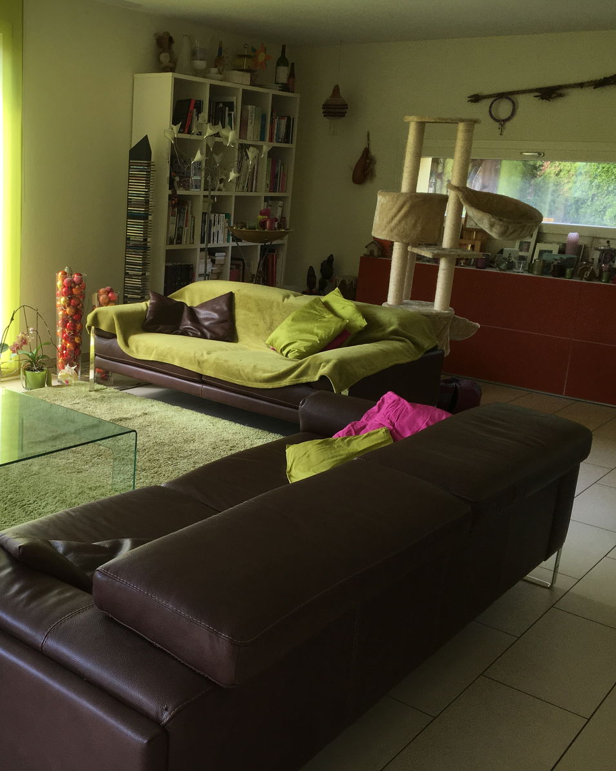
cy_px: 386
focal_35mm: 38
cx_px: 165
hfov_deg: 38.3
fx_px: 866
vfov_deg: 47.9
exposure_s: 1/100
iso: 32
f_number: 2.2
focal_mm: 4.15
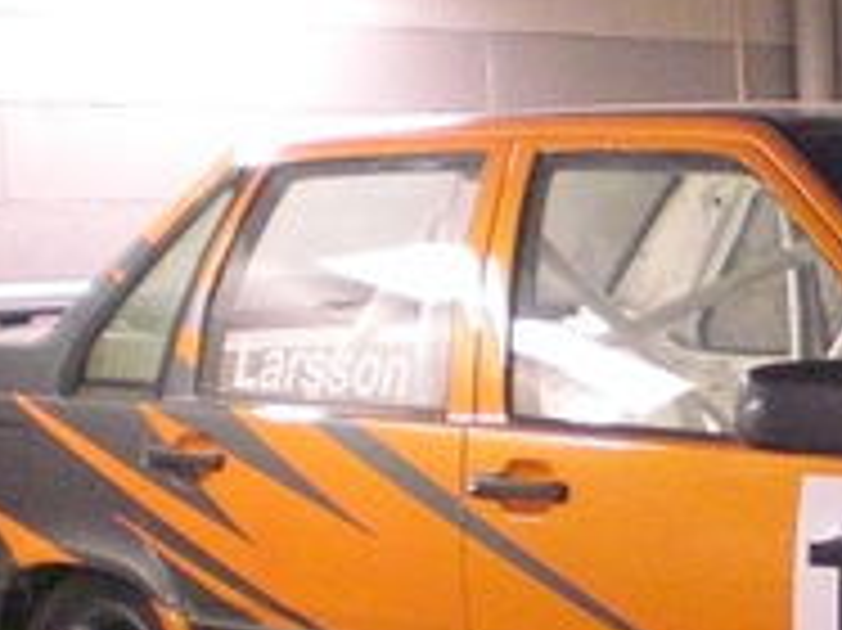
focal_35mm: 123
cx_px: 1099
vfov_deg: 11.9
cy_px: 630
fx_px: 2990
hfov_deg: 15.3
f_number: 3.1
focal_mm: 6.3
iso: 800
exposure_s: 1/60
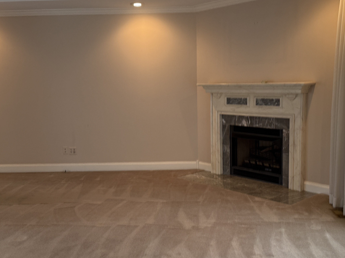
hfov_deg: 46.8
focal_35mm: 40
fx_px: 399
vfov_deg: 35.9
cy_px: 137
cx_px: 182
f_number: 1.78
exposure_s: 1/60
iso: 125
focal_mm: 6.76
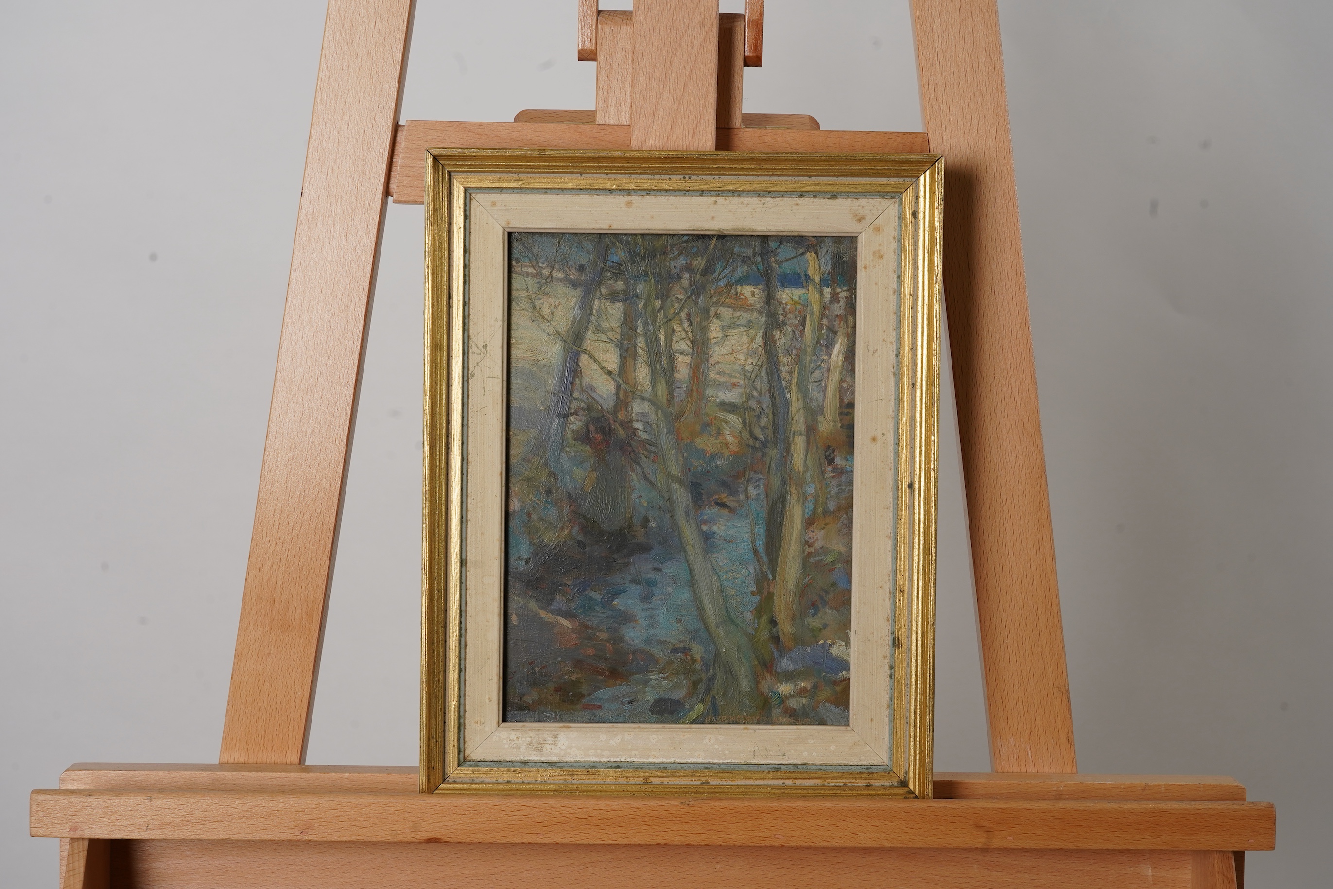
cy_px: 444
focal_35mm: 66
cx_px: 666
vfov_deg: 20.6
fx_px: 2444
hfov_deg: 30.5
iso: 500
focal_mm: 66
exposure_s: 1/125
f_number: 13
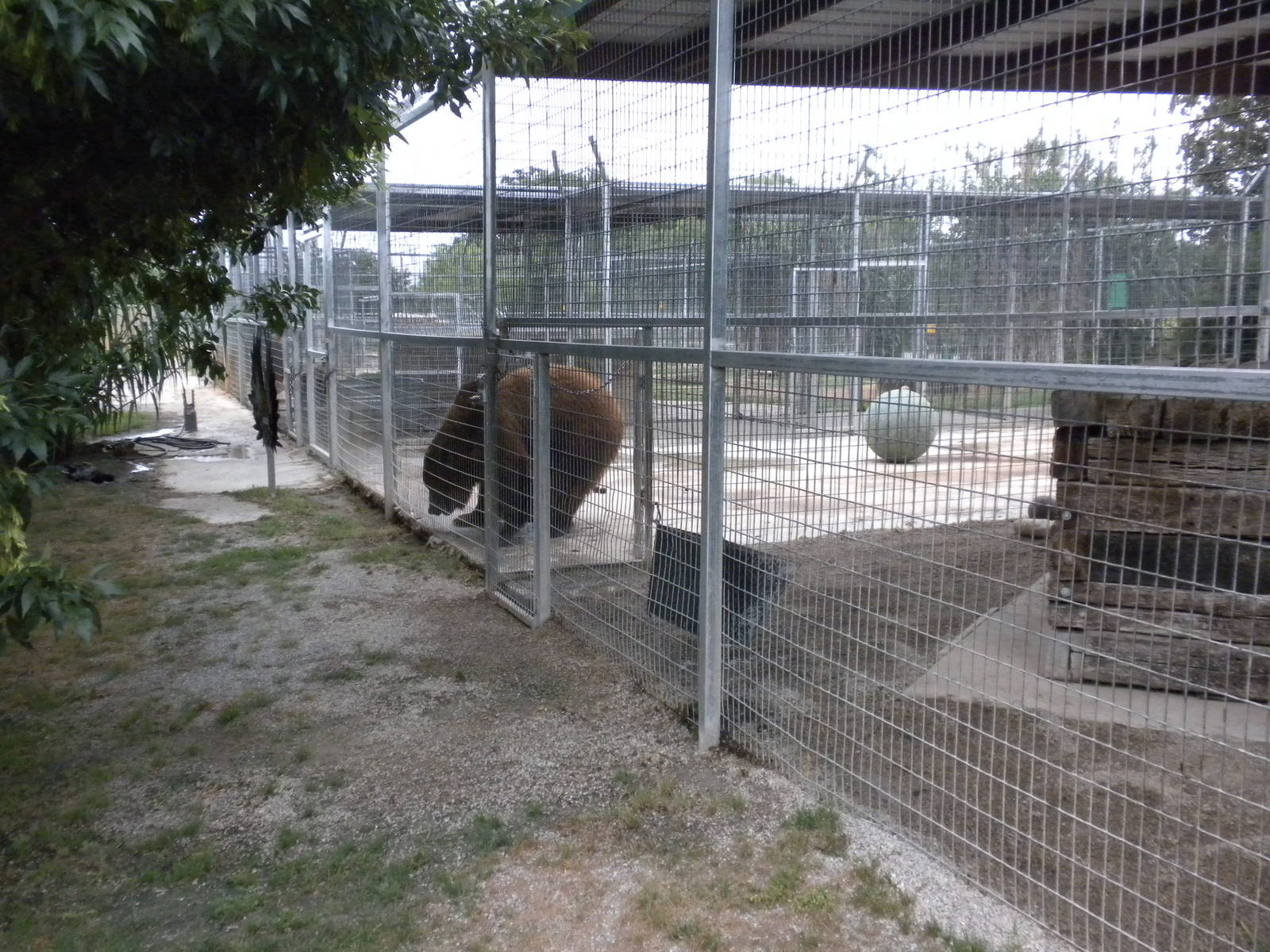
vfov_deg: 38.7
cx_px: 635
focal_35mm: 37
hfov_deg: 50.1
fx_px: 1357
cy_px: 476
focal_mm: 6.6
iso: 400
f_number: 3.5
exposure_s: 1/346
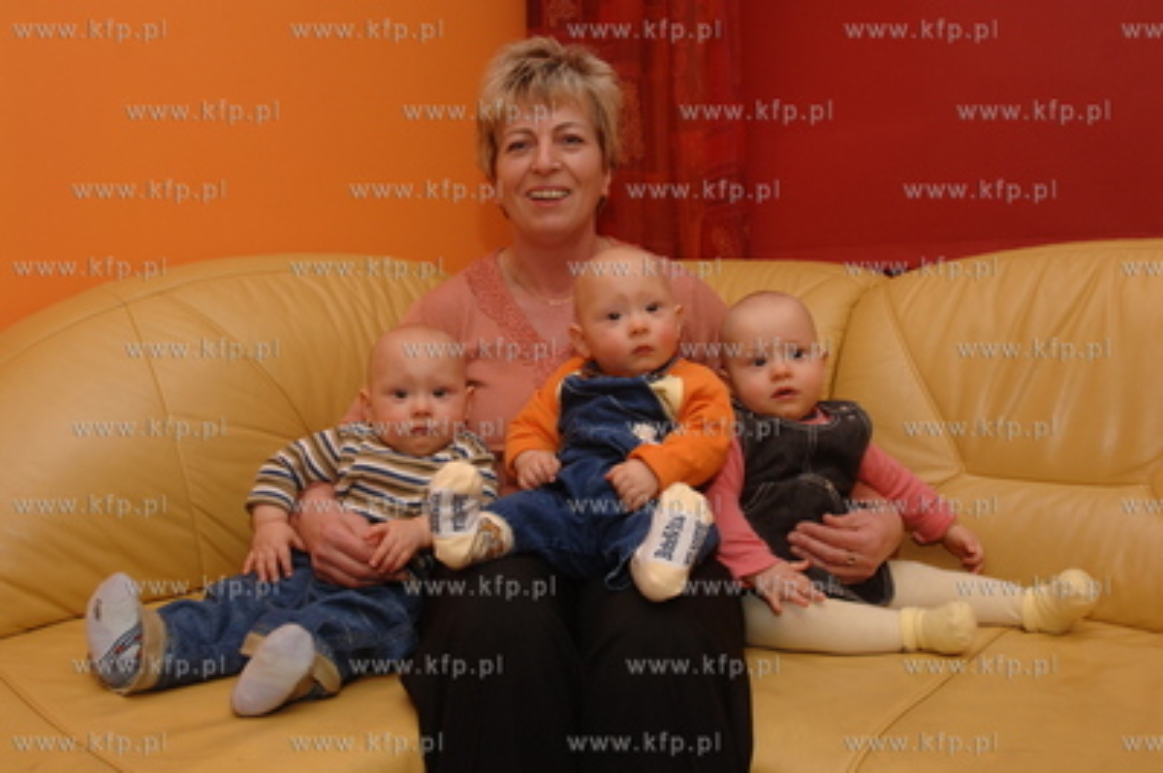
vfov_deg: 45.6
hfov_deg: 64.6
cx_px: 582
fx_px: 920
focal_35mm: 28
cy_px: 386
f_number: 5.6
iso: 400
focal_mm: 19
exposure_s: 1/30
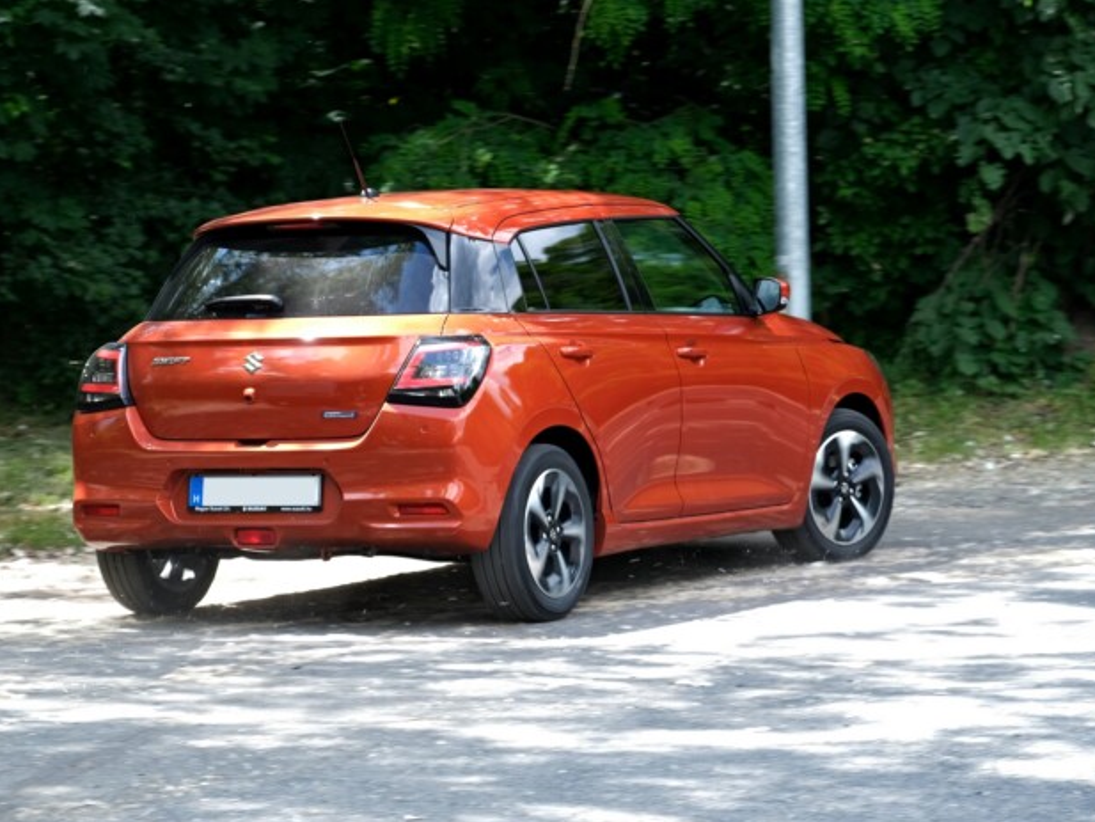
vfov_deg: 15.4
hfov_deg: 20.4
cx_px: 547
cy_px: 413
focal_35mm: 96
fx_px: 3037
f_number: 5
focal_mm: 58.9
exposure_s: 1/60
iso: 80
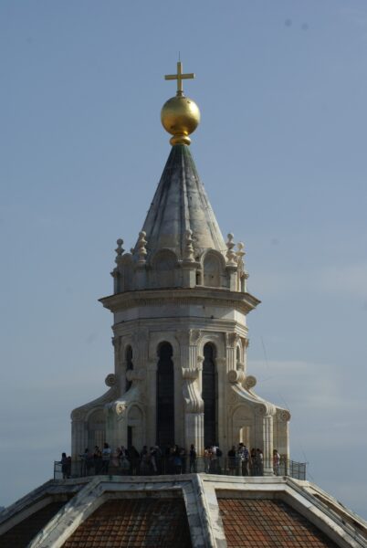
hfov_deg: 13.1
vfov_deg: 19.4
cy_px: 274
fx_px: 1600
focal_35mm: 105
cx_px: 184
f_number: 11
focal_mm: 70
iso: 100
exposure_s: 1/250
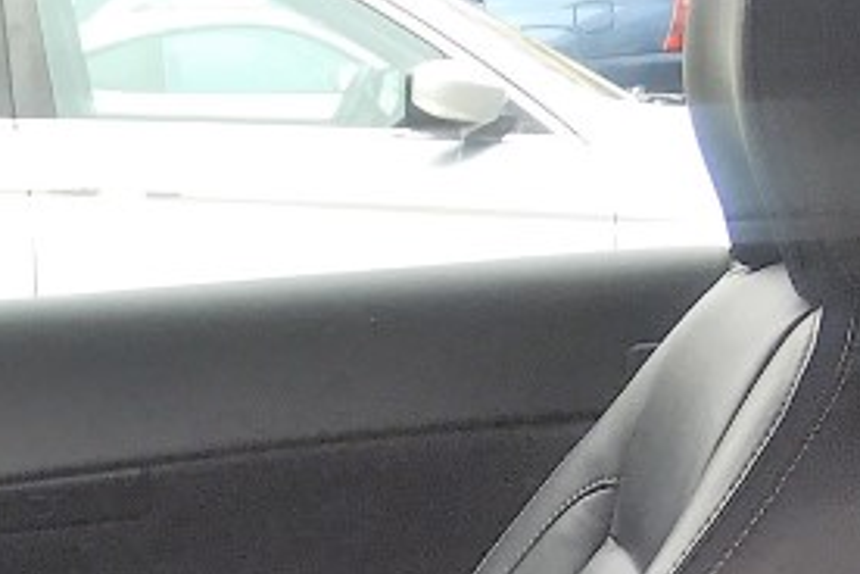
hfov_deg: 17.1
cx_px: -277
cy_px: 1086
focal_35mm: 112
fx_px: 2675
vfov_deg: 11.2
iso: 40
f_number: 2.2
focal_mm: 4.15
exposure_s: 1/120
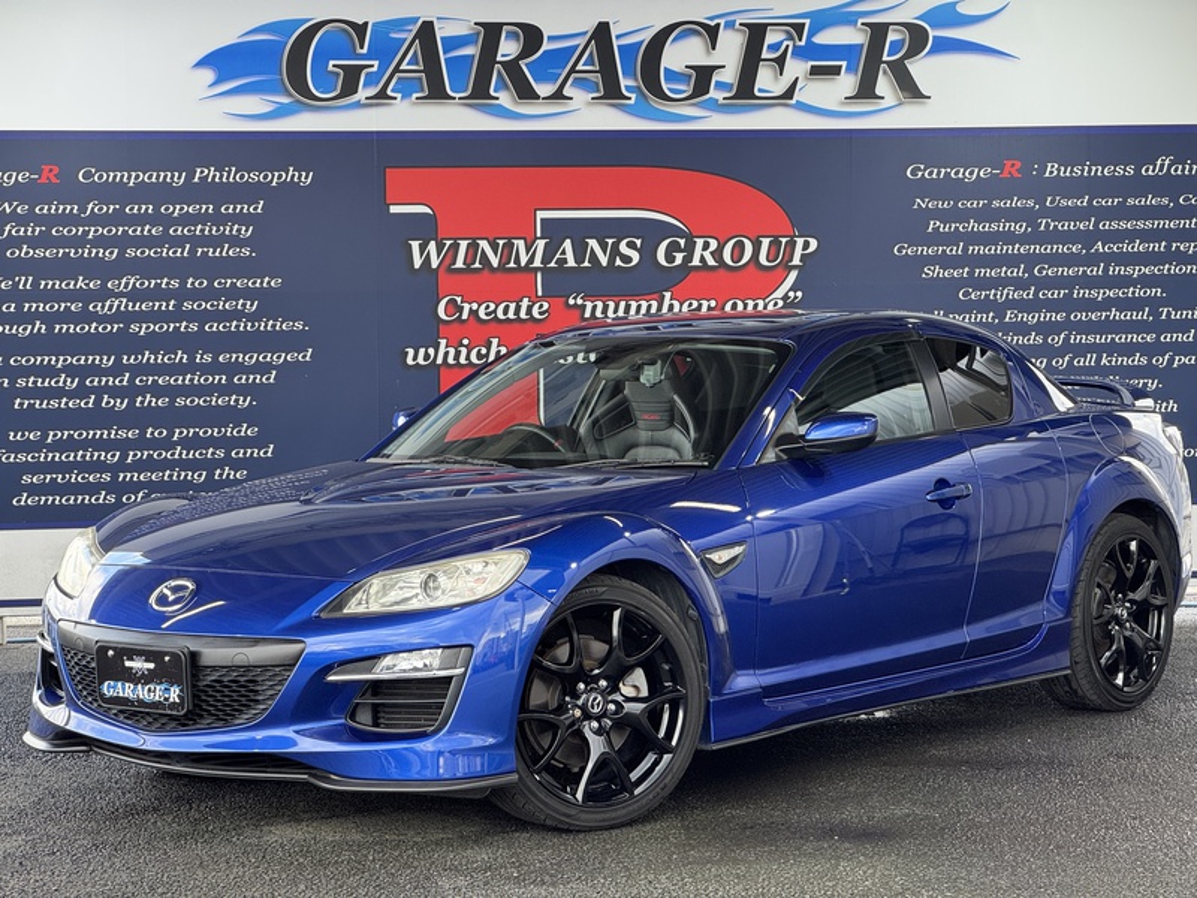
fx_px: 2663
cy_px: 449
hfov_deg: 25.3
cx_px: 598
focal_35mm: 77
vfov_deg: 19.1
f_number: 2.8
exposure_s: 1/99
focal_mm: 9
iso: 125
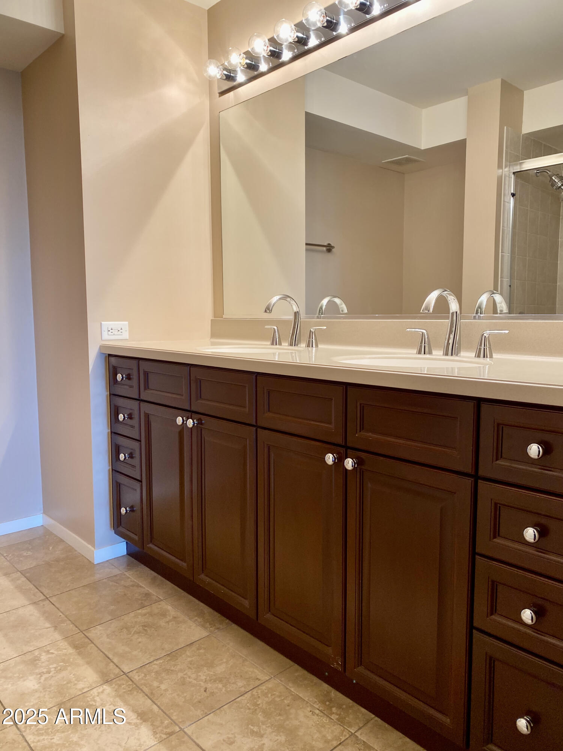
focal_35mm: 26
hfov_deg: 53.1
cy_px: 376
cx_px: 282
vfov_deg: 67.3
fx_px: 564
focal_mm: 4.25
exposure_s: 1/60
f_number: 1.8
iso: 80
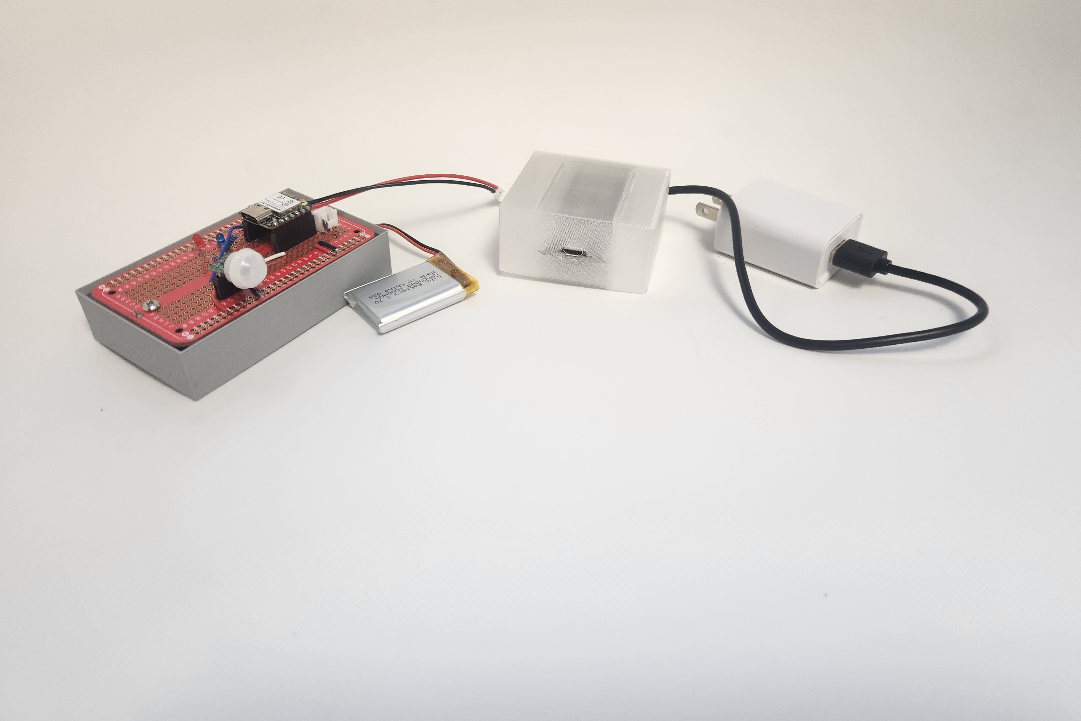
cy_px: 315
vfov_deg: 51.2
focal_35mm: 25
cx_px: 551
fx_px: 751
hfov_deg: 71.5
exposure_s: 1/180
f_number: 1.8
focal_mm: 5.4
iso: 200
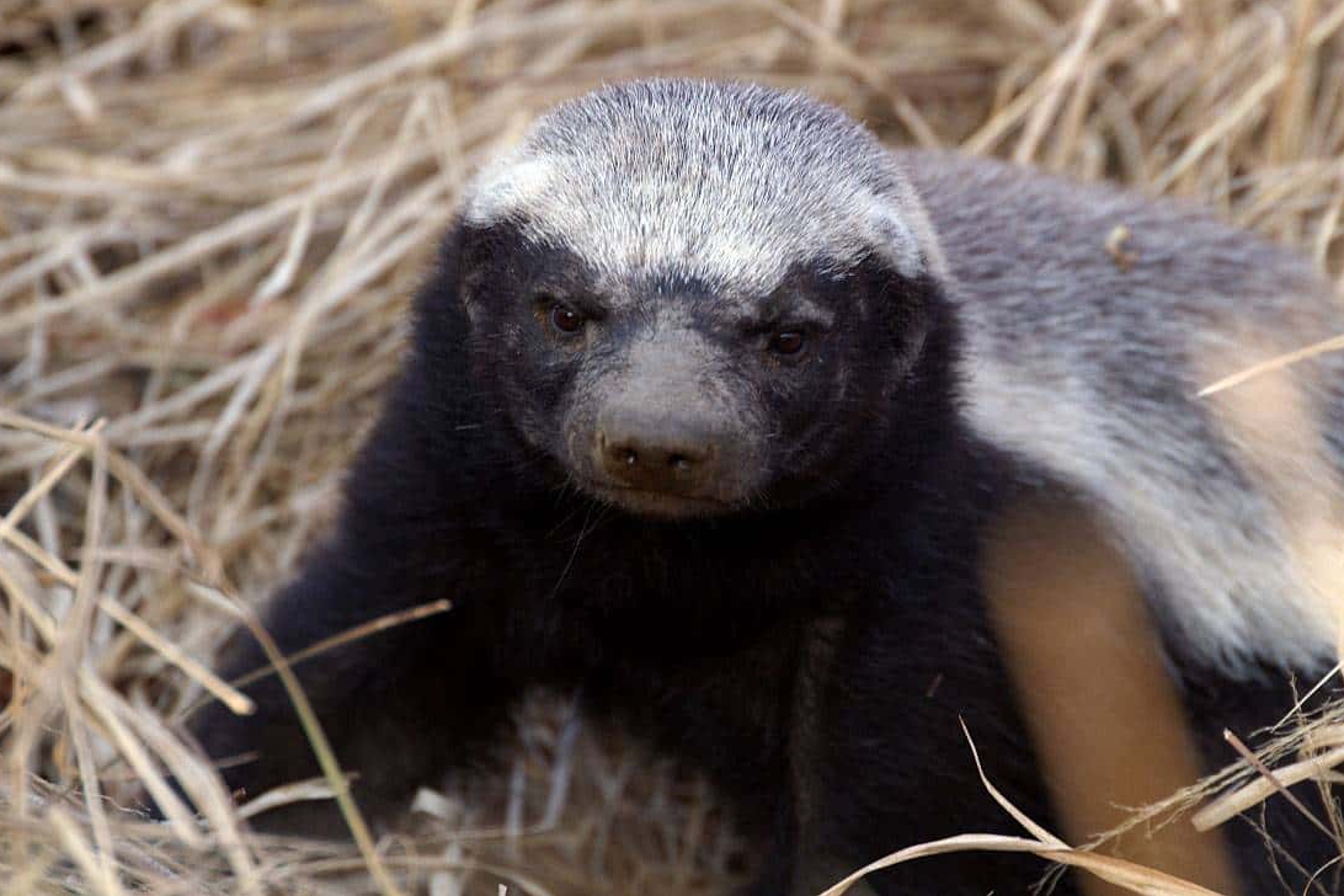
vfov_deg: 2.8
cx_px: 670
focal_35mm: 498
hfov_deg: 4.1
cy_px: 447
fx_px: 18591
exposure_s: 1/80
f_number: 6.3
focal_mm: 330
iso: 200
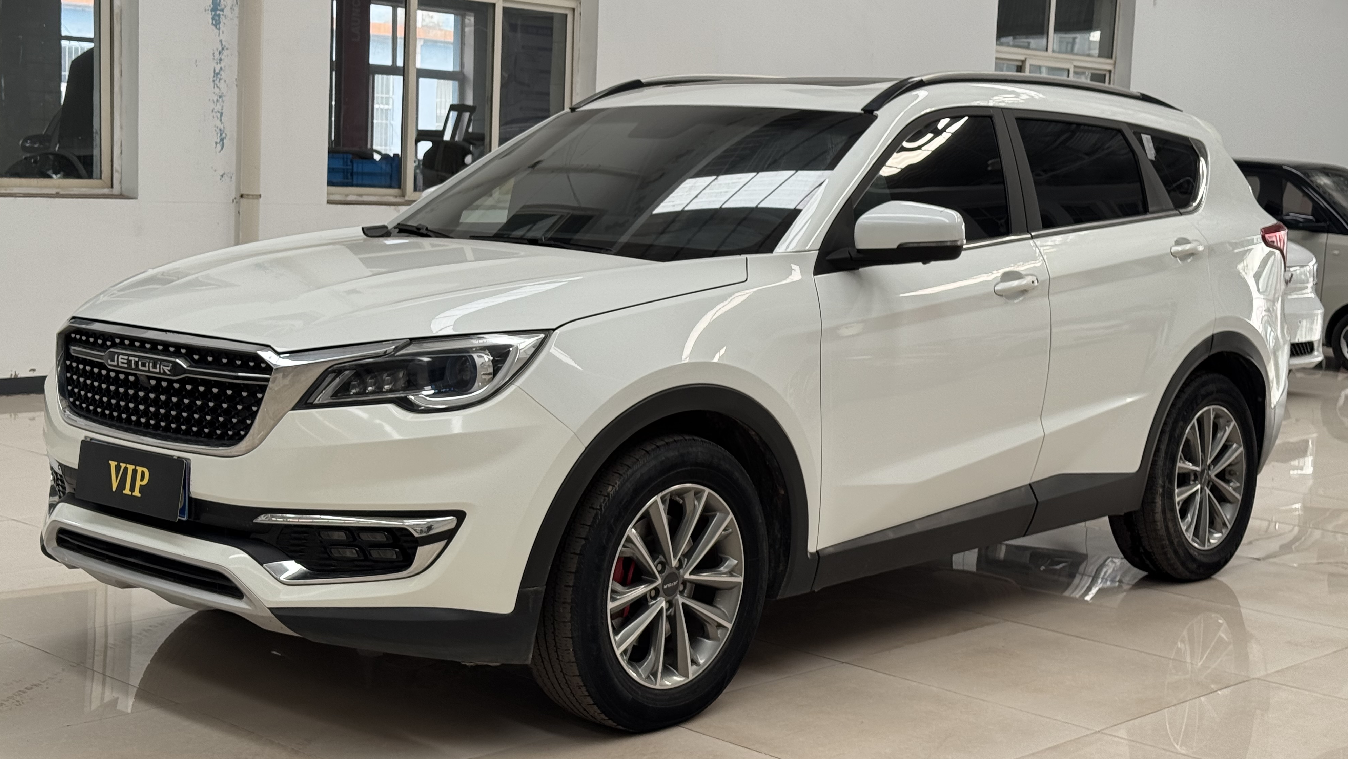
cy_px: 316
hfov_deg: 39.2
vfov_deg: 22.6
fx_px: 1894
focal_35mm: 53
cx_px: 679
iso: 50
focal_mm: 6.76
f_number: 1.78
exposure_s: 1/169
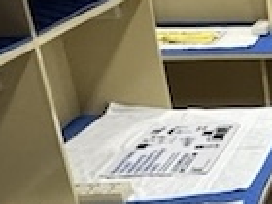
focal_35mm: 99
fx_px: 778
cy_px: 208
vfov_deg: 14.7
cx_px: 507
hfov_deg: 16.3
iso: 320
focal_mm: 2.22
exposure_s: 1/60
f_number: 2.2
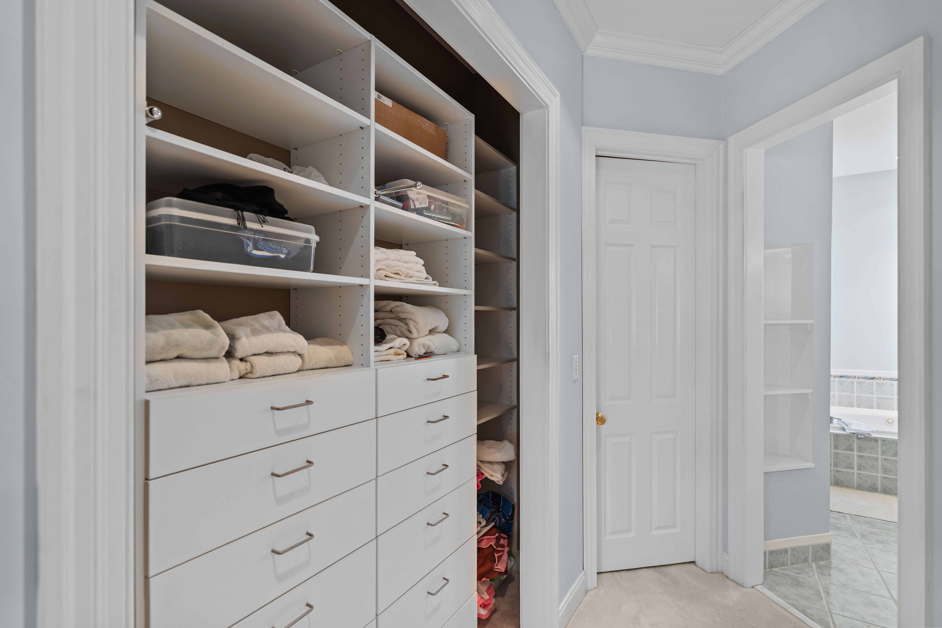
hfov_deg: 96.7
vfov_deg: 73.7
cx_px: 471
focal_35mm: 16
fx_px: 419
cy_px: 314
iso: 500
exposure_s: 1/6
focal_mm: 16
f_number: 4
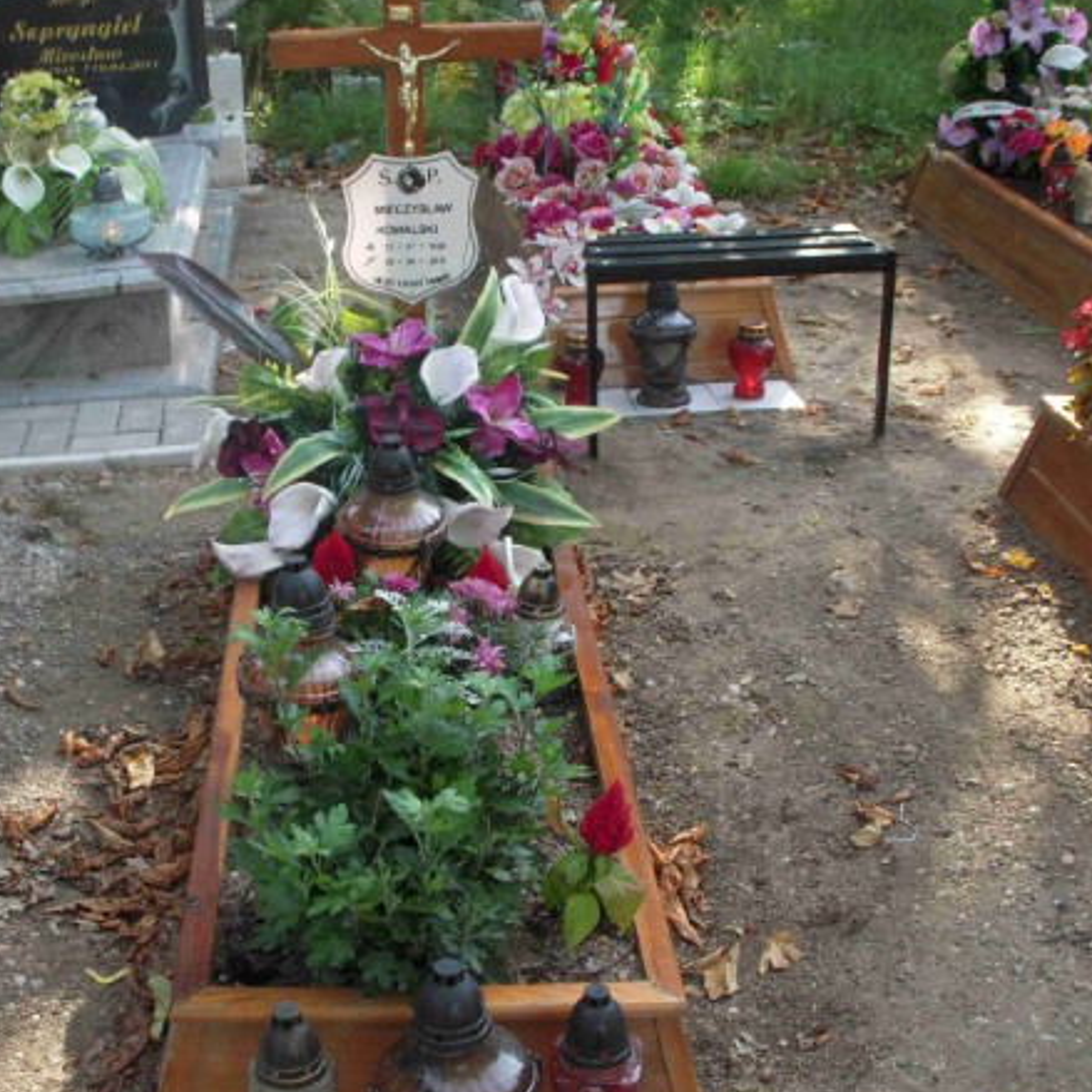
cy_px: 525
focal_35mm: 49
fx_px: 1749
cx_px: 418
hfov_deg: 34.5
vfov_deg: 34.7
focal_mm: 6.3
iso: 100
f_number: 3.3
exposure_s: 1/80
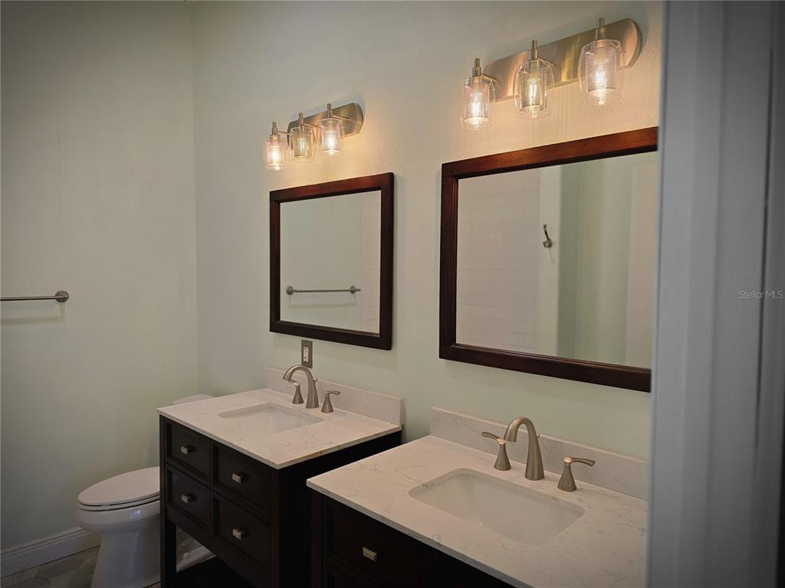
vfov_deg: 58.9
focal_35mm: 23
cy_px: 294
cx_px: 392
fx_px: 522
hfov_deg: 73.9
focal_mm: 6.3
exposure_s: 1/120
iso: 64
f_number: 1.7
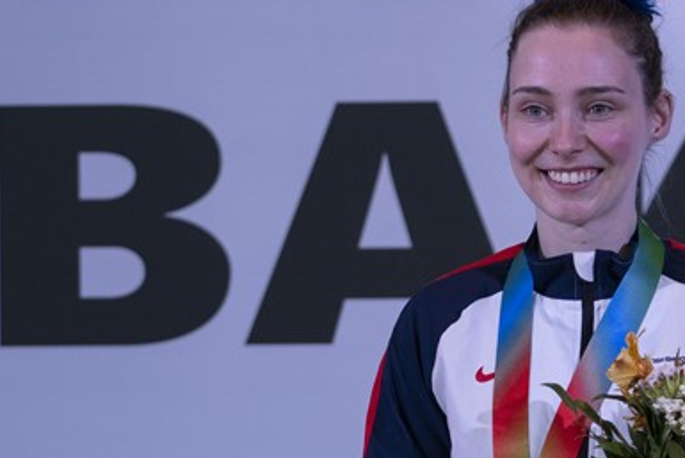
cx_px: 546
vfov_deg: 3.8
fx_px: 6889
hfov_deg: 5.7
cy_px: 330
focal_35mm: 362
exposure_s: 1/200
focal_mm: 129
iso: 1250
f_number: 4
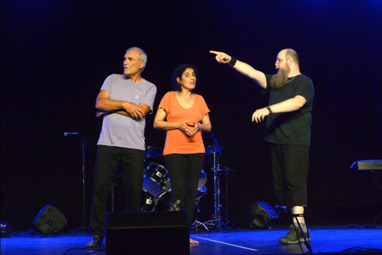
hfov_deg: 34.5
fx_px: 615
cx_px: 191
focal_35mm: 58
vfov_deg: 23.4
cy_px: 128
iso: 12800
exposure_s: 1/200
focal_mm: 58
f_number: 7.1
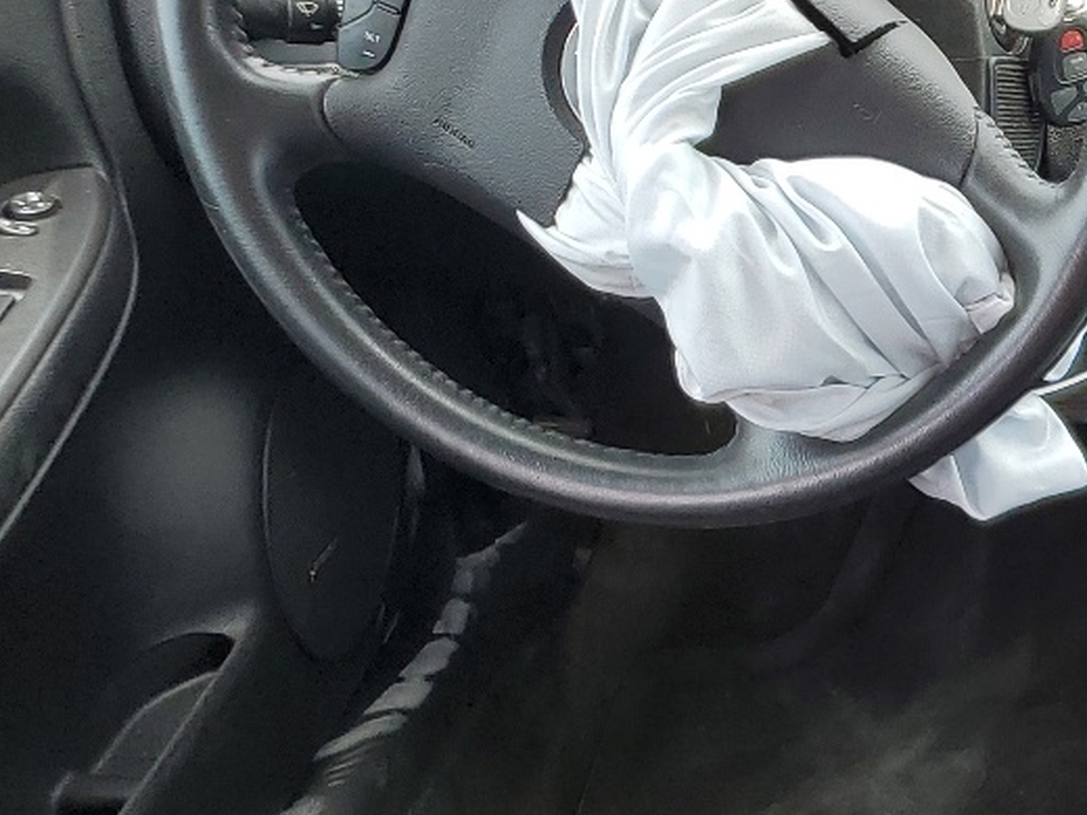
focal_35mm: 80
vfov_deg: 18.2
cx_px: 1513
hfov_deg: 21.4
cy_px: 685
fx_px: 2512
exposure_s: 1/263
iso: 50
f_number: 1.5
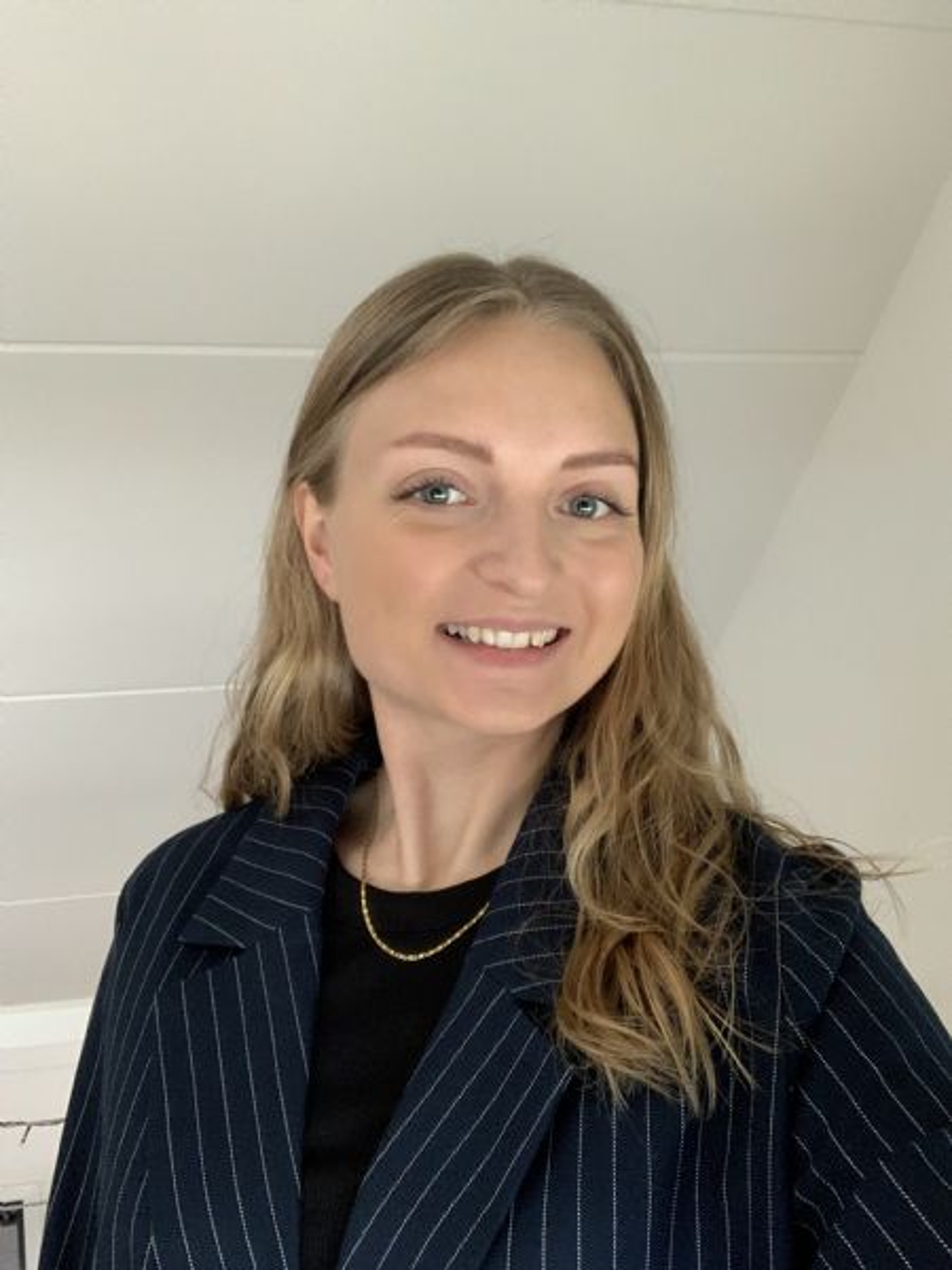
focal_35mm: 32
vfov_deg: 56.8
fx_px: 1173
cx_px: 476
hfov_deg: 44.2
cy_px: 635
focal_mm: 2.87
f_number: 2.2
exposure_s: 1/60
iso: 200
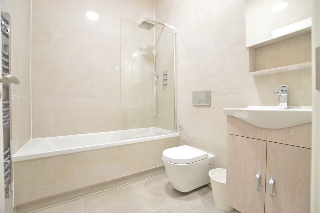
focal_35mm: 15
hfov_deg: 100.4
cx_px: 160
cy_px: 106
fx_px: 133
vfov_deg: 77.2
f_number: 3.5
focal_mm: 10
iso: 100
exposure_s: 1/2
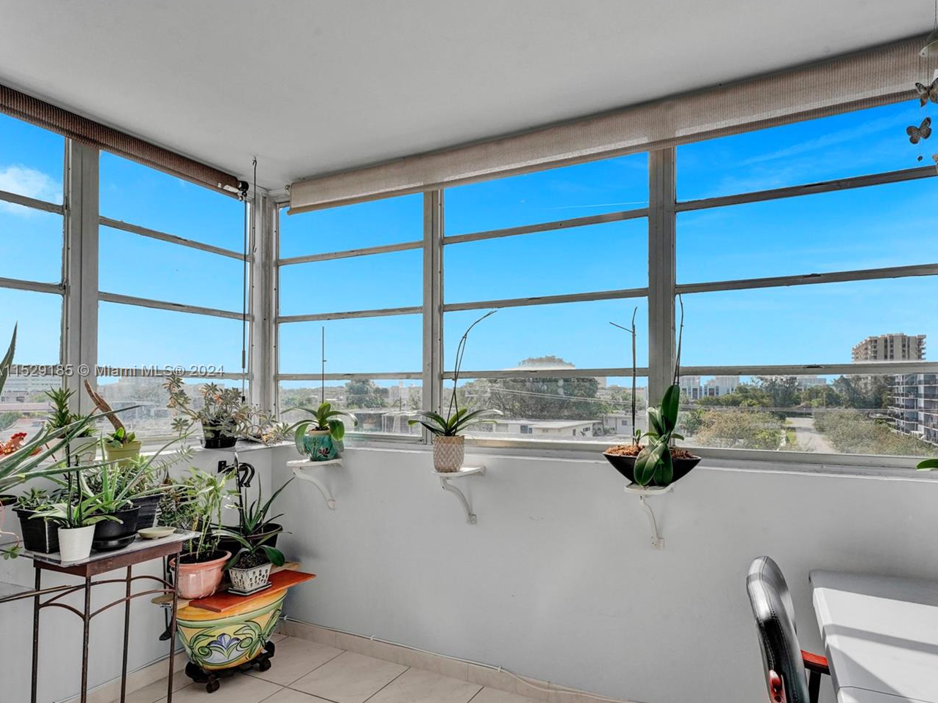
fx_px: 497
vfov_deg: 70.4
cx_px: 575
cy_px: 372
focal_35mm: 18
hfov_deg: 85.3
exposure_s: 1/640
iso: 1600
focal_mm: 15.3
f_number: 14
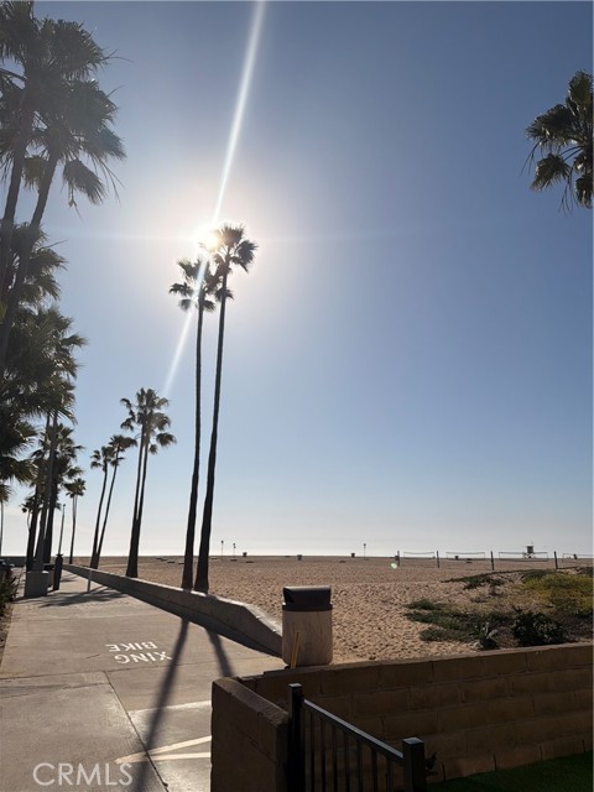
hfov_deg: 56.8
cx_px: 297
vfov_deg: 71.6
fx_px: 549
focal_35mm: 24
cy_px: 396
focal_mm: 6.76
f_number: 1.78
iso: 80
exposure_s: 1/32258
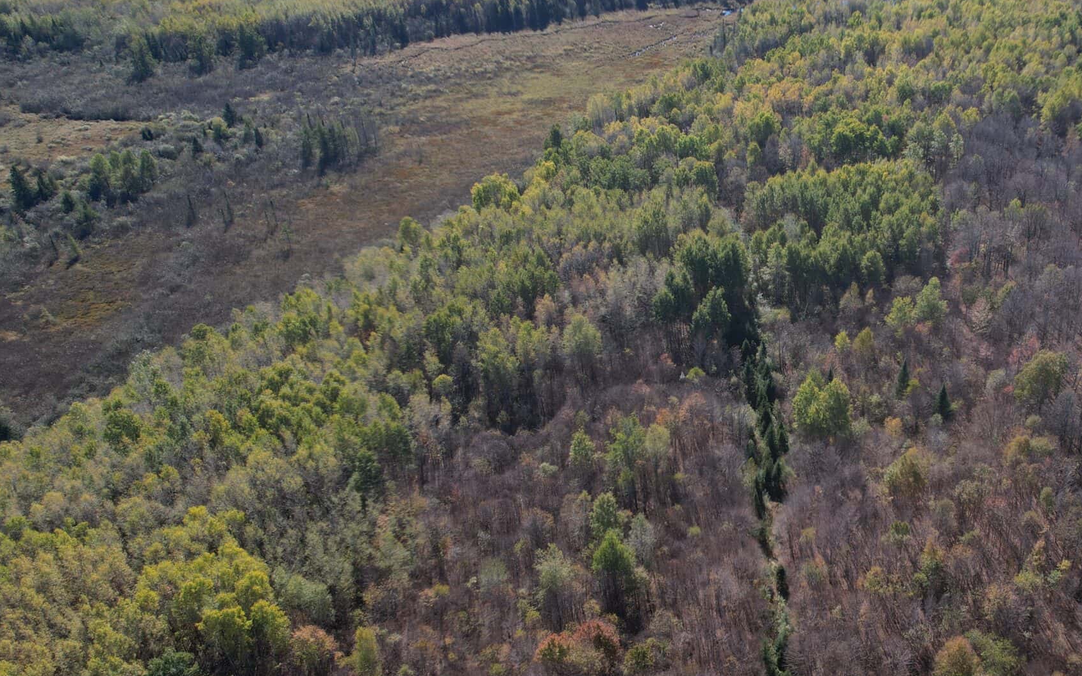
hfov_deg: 54.8
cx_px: 768
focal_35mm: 34
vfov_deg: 37.2
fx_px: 1003
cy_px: 367
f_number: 2.8
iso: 100
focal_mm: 8.38
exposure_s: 1/30
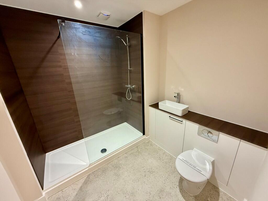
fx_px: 108
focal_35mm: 14
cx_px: 134
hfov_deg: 102.1
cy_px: 100
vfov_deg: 85.7
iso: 320
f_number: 2.2
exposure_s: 1/81
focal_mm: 2.22
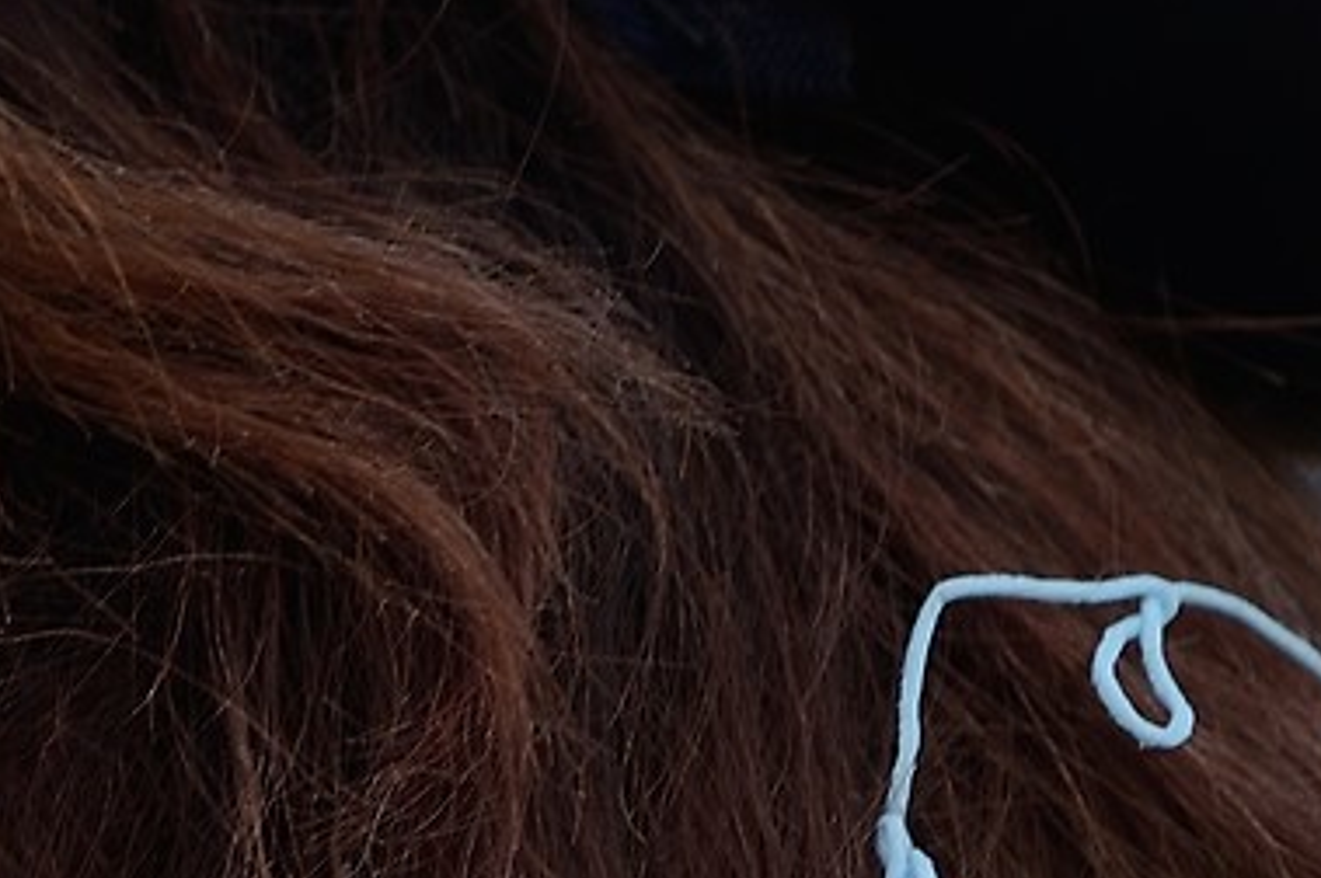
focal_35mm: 1268
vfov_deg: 1.1
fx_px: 46487
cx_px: -146
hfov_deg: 1.6
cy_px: 129
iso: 100
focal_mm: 200
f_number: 4
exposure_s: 1/250
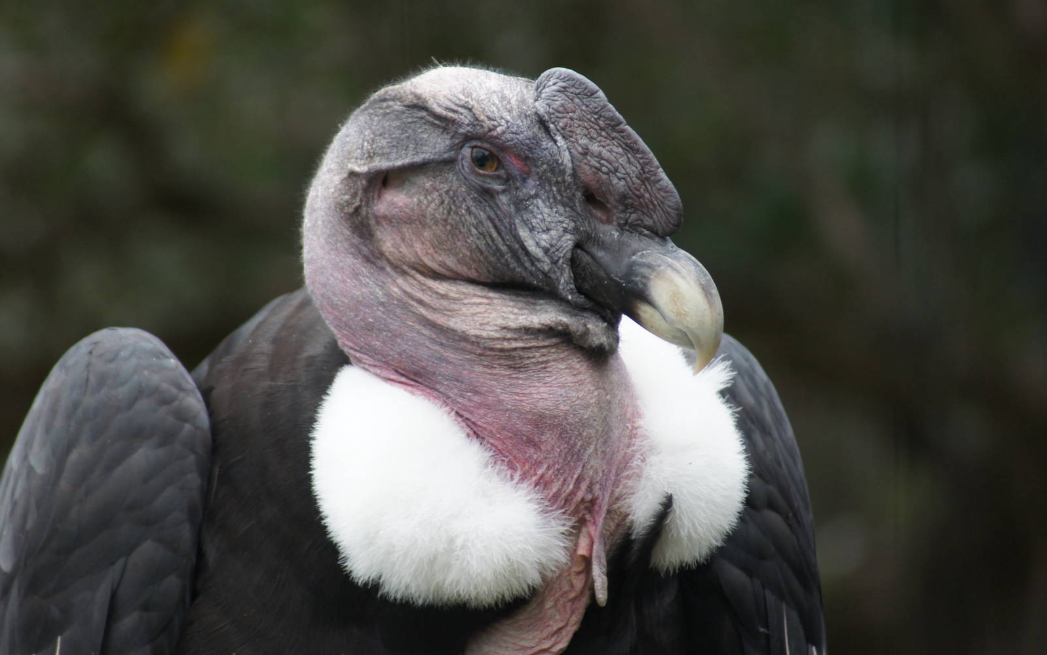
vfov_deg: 2.9
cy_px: 323
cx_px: 524
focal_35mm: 459
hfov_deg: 4.6
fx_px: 13098
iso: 400
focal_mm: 300
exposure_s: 1/400
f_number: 5.6
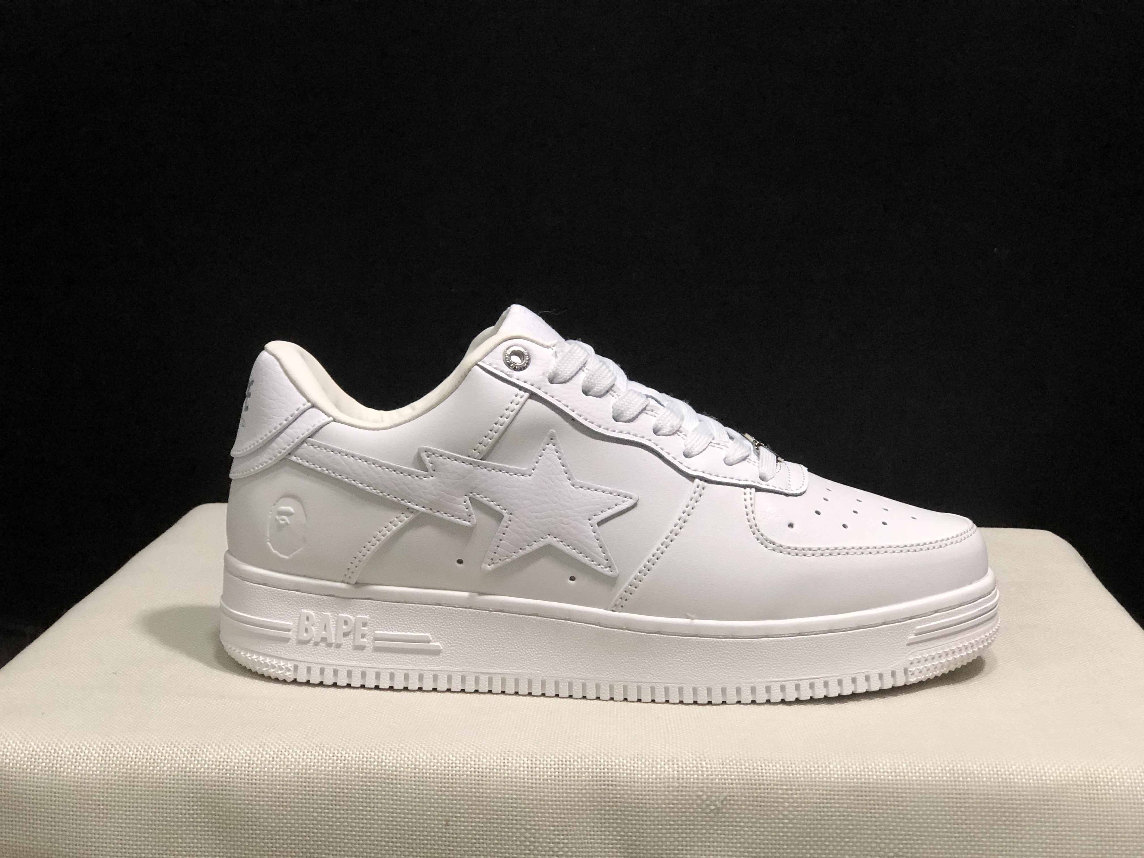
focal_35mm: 57
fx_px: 1884
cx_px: 572
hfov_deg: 33.8
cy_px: 429
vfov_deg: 25.7
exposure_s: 1/30
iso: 64
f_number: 2.8
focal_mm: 6.6
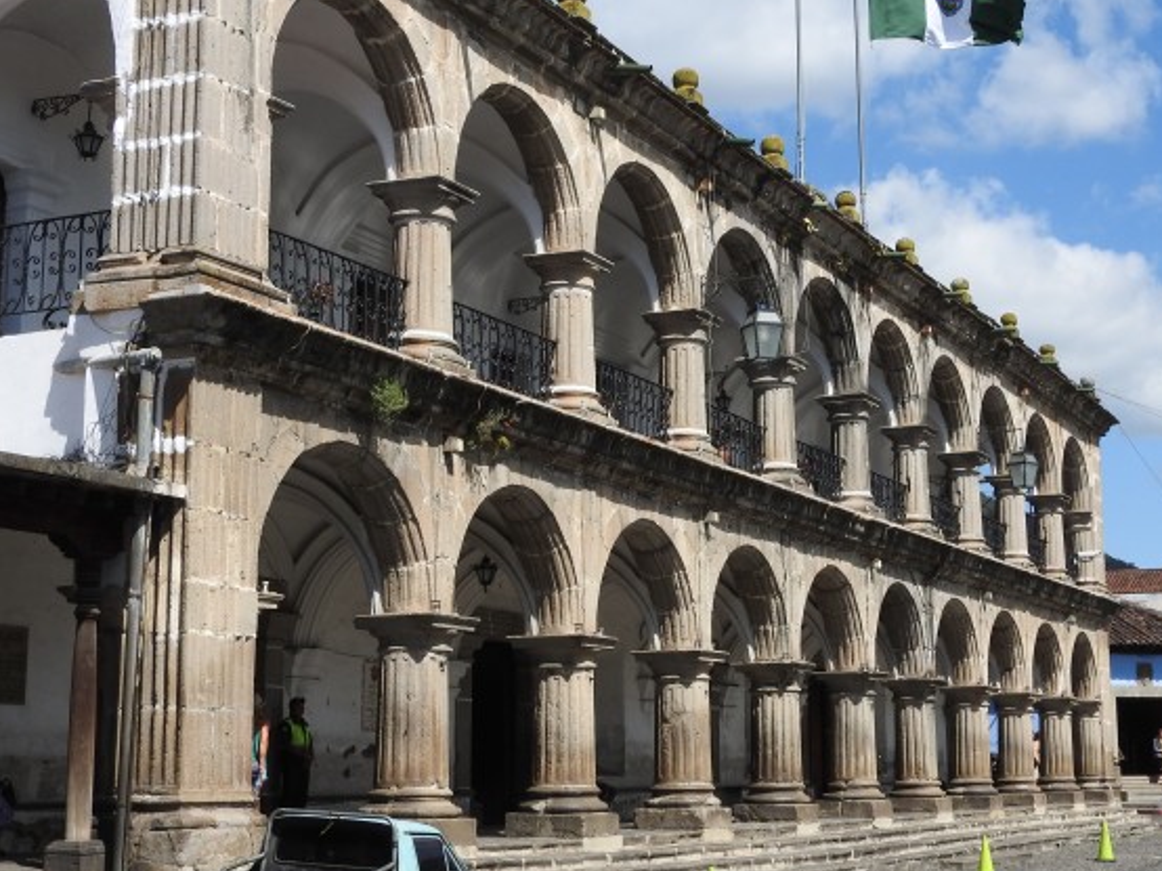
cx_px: 654
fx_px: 2181
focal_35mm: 65
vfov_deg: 22.5
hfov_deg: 29.8
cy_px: 344
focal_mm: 8.1
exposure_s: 1/1250
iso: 100
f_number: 4
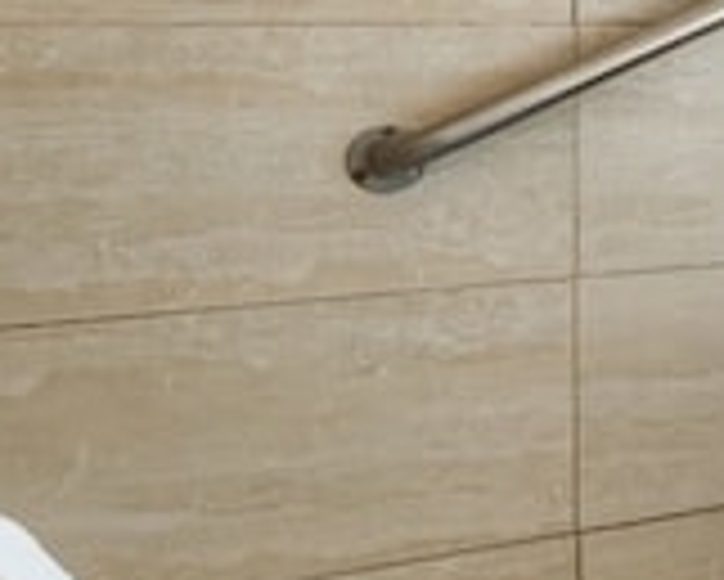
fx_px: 1501
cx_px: 1502
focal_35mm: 70
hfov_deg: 17.6
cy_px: 47
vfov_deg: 21.3
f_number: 6.3
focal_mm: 10
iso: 200
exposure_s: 1/400
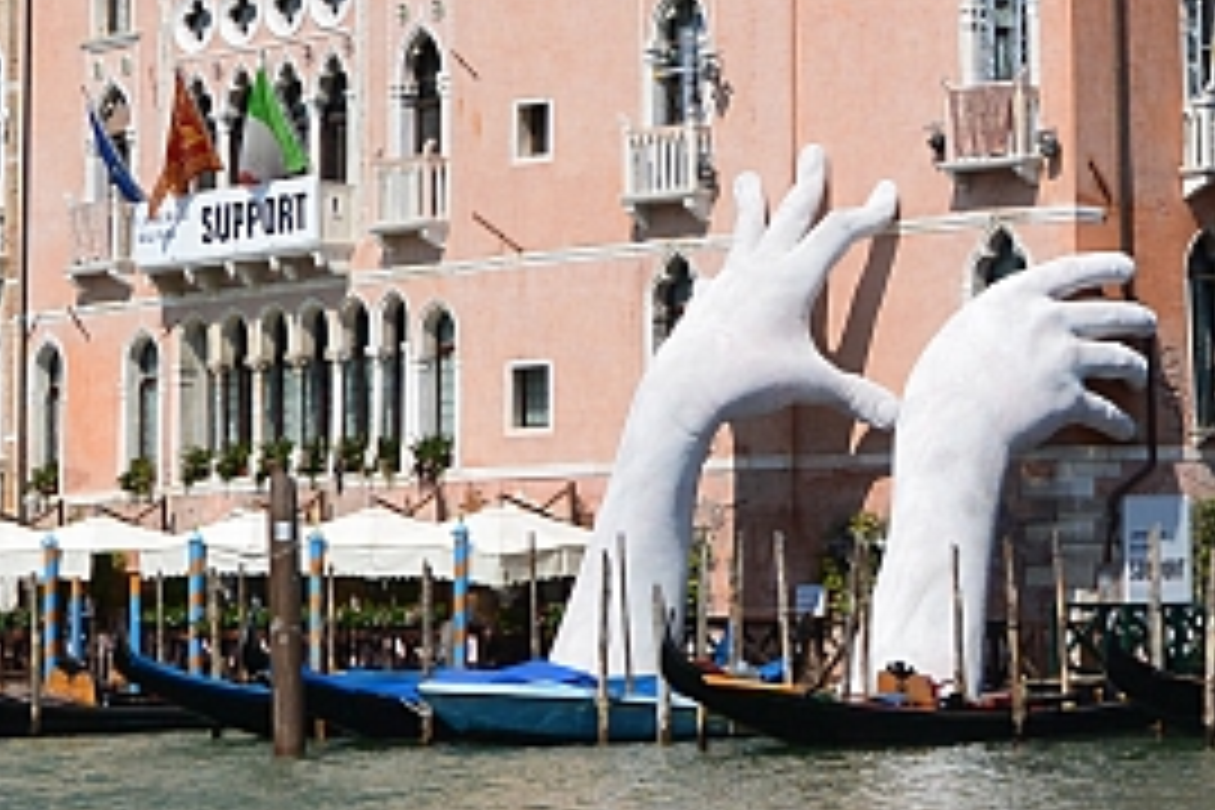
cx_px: 778
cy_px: 232
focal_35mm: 128
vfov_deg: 10.7
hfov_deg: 16.0
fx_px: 4320
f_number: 5.6
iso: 160
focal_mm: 20.3
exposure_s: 1/1600
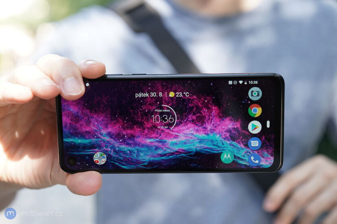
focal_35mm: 55
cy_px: 112
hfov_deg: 36.2
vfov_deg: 24.6
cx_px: 168
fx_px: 515
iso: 320
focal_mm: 55
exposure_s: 1/160
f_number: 4
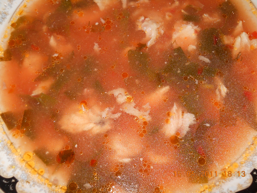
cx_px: 128
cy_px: 96
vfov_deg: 35.1
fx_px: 304
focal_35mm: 41
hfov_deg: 45.8
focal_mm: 6.72
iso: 80
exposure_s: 1/30
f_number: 5.5
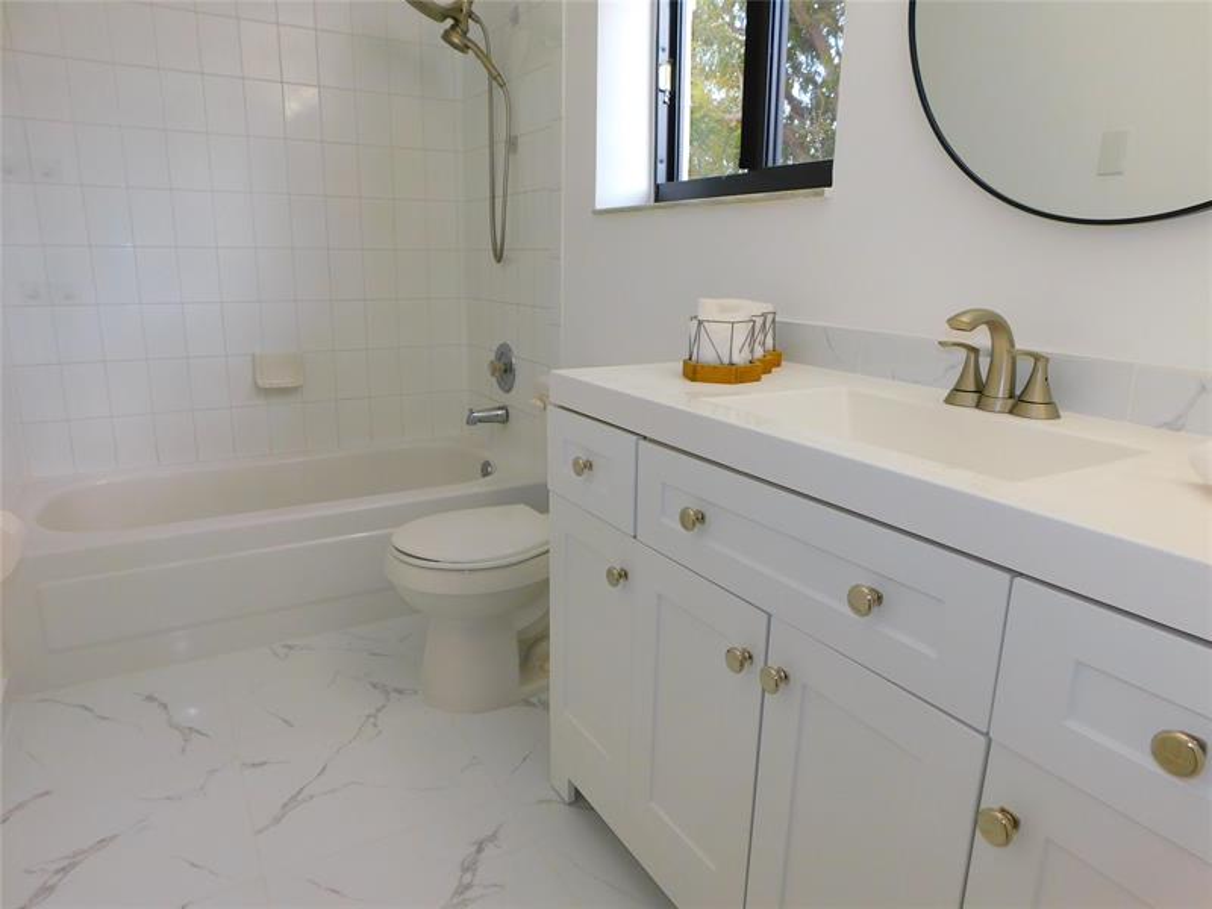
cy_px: 454
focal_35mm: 23
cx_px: 606
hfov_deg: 73.9
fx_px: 805
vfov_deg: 58.9
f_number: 3
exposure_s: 1/50
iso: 125
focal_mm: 4
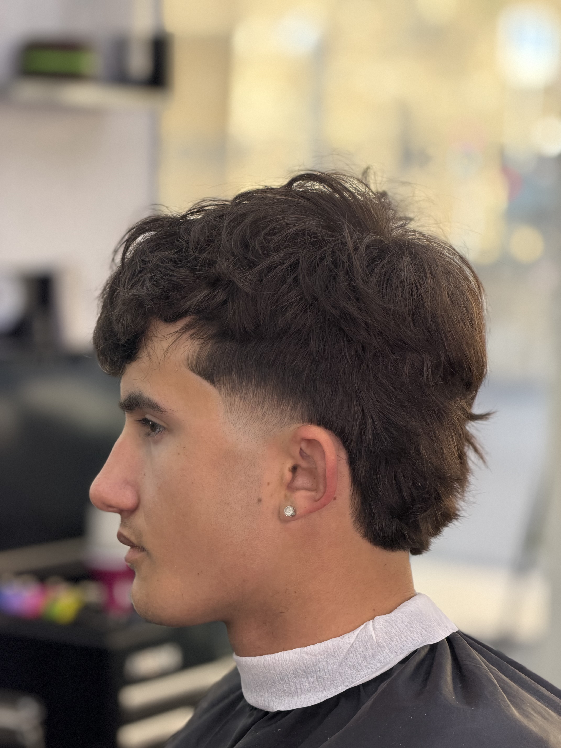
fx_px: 2161
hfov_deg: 14.8
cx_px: 280
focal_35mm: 100
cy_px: 374
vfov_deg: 19.6
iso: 200
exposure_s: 1/121
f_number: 2.8
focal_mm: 16.89
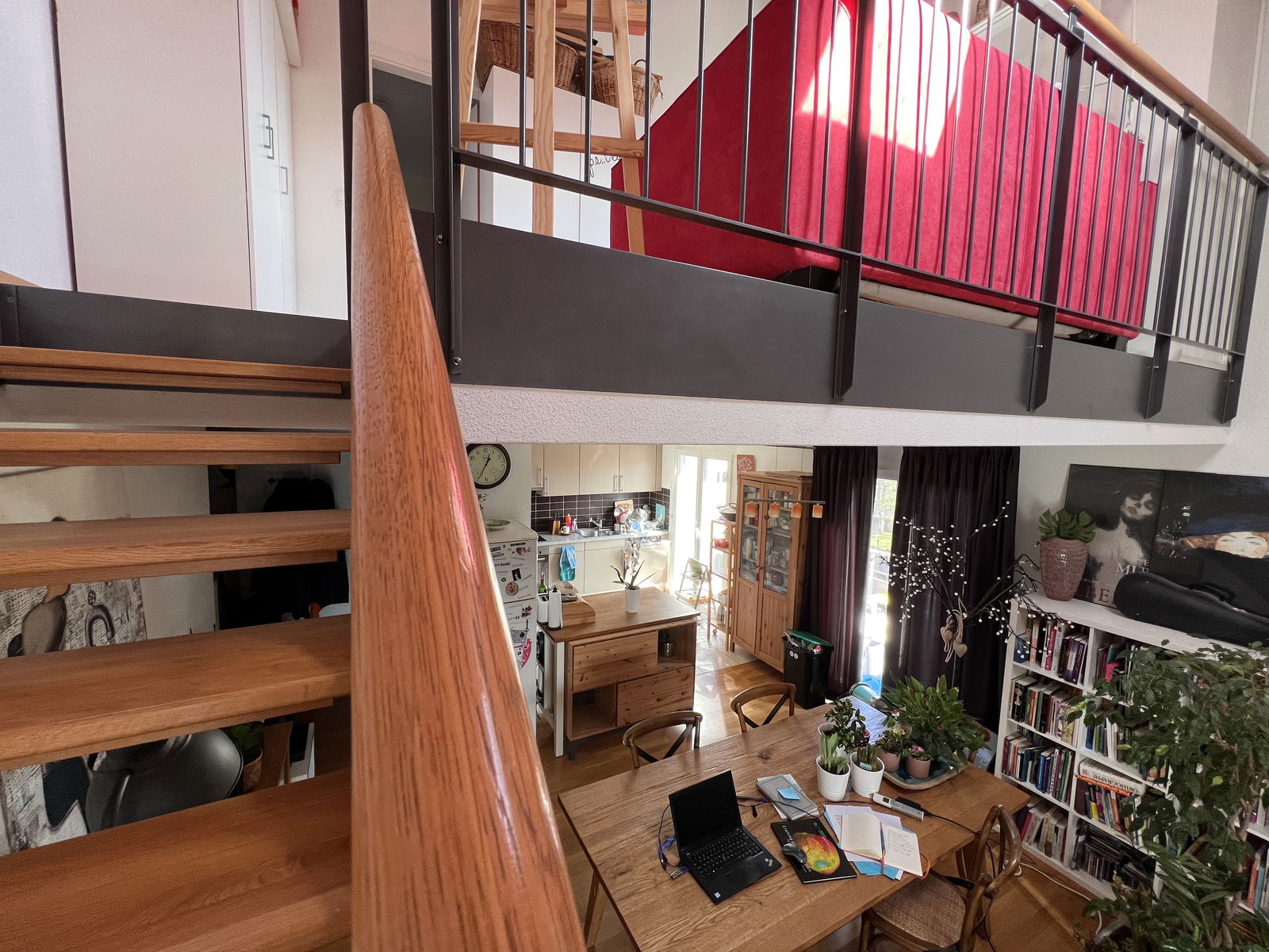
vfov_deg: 89.9
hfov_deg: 106.2
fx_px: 477
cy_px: 476
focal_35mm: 13
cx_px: 634
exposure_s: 1/99
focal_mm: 1.57
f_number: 1.8
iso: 100
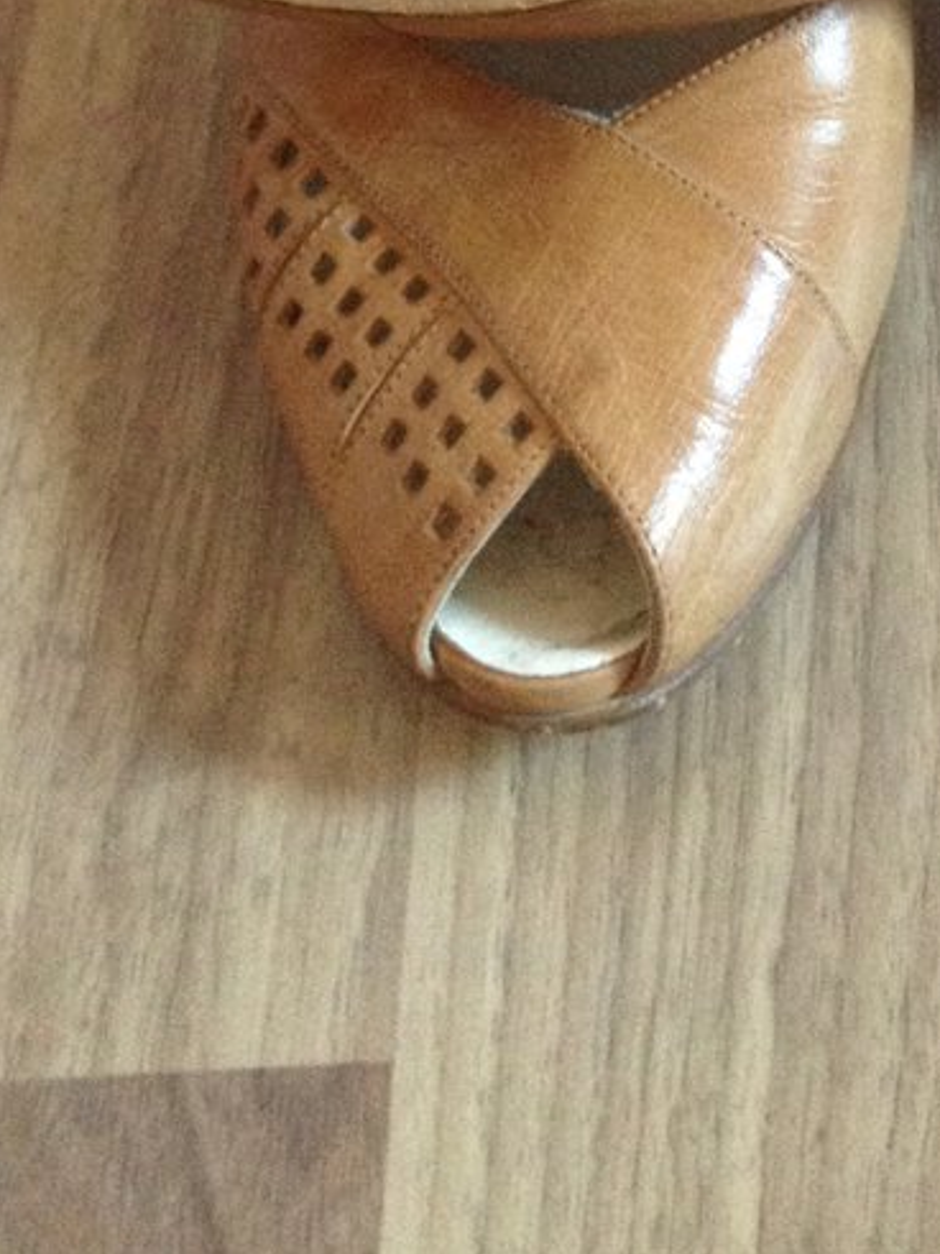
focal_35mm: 95
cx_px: 989
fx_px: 3441
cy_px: -323
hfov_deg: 15.2
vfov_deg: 19.3
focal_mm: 4.28
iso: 250
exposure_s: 1/20
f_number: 2.4
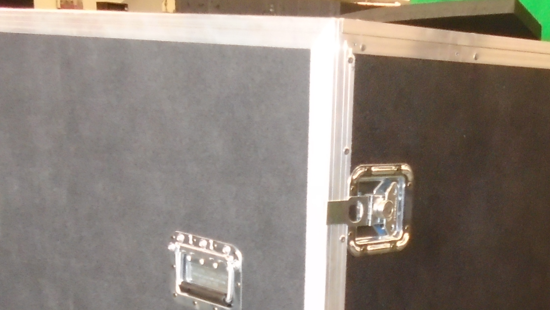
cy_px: 449
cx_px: 402
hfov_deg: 31.4
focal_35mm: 66
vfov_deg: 16.8
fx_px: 963
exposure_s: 1/30
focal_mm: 4.6
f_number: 3.2
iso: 400
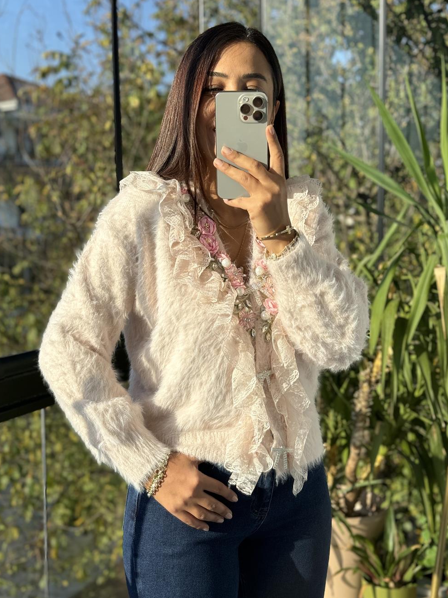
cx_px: 223
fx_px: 845
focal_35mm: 49
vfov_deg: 38.9
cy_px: 302
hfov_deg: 29.7
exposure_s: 1/783
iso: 64
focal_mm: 6.76
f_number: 1.78
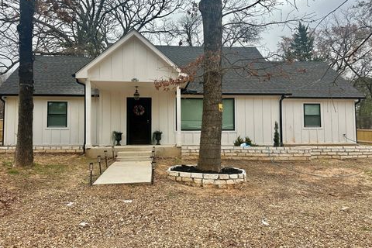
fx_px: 269
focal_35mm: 26
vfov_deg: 49.6
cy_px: 121
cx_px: 179
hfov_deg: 69.4
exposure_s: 1/1095
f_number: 1.78
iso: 80
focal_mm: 6.86
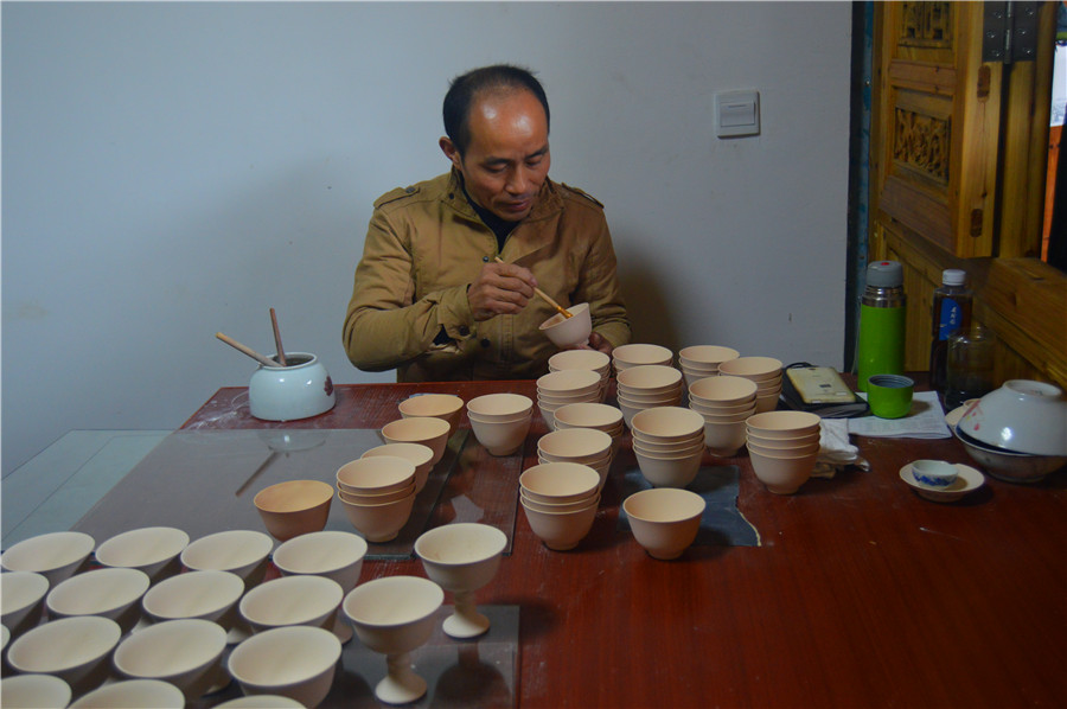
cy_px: 354
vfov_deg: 34.1
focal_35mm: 39
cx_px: 534
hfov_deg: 49.6
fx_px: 1155
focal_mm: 26
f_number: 4
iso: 900
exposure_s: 1/60
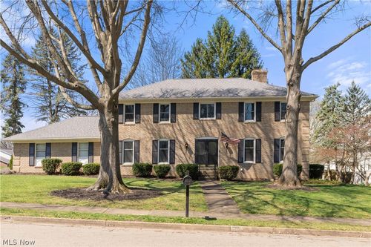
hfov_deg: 58.7
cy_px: 124
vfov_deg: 41.1
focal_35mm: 32
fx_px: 330
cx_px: 186
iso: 100
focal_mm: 32
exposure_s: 1/80
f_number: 8
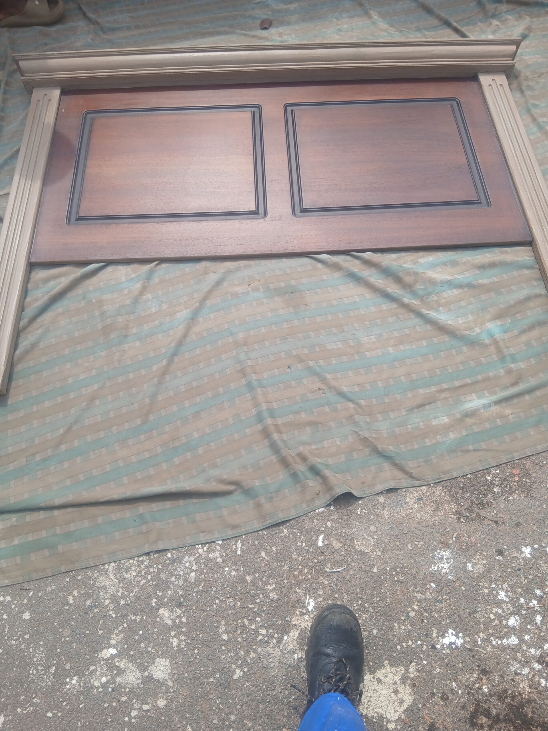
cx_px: 274
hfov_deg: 53.1
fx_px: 549
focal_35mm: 26
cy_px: 366
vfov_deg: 67.3
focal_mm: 3.98
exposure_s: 1/274
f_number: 1.8
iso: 20
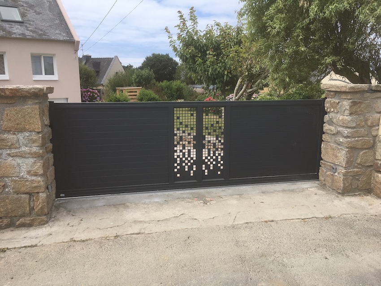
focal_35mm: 29
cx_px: 190
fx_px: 319
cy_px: 143
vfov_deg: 48.2
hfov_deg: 61.6
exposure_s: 1/1350
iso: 25
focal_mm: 4.15
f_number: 2.2
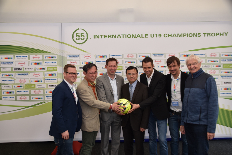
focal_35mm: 33
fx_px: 213
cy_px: 78
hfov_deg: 57.2
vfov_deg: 40.0
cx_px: 116
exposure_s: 1/60
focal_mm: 22
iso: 320
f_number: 4
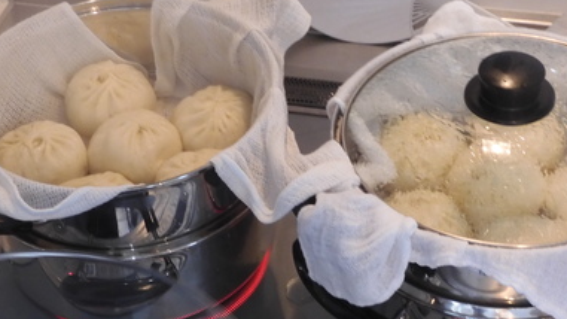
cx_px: 286
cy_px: 174
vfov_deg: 15.5
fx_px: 1172
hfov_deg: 27.2
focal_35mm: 78
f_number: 4
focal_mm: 7.5
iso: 400
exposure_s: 1/30
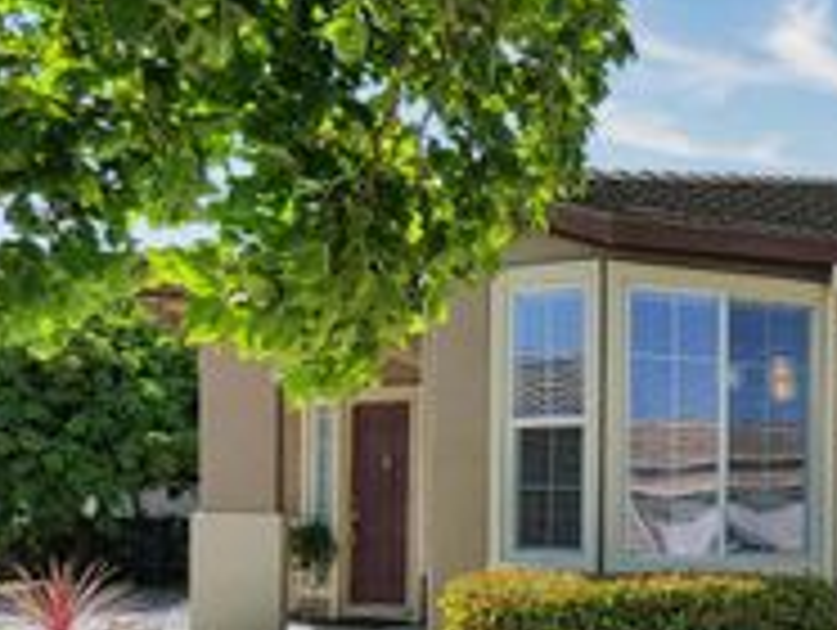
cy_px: 542
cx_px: 950
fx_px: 1041
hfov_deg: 36.2
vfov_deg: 32.3
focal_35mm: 43
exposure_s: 1/800
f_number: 4
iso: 125
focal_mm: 8
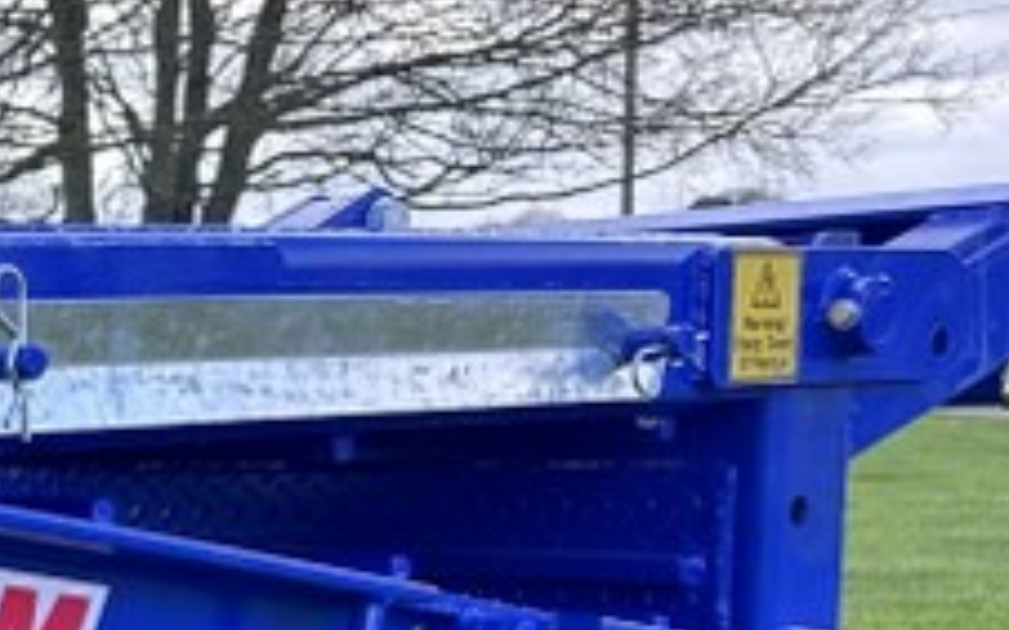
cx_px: -688
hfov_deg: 18.9
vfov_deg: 13.9
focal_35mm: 90
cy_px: 836
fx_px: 2474
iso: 80
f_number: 1.78
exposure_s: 1/475
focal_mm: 6.86
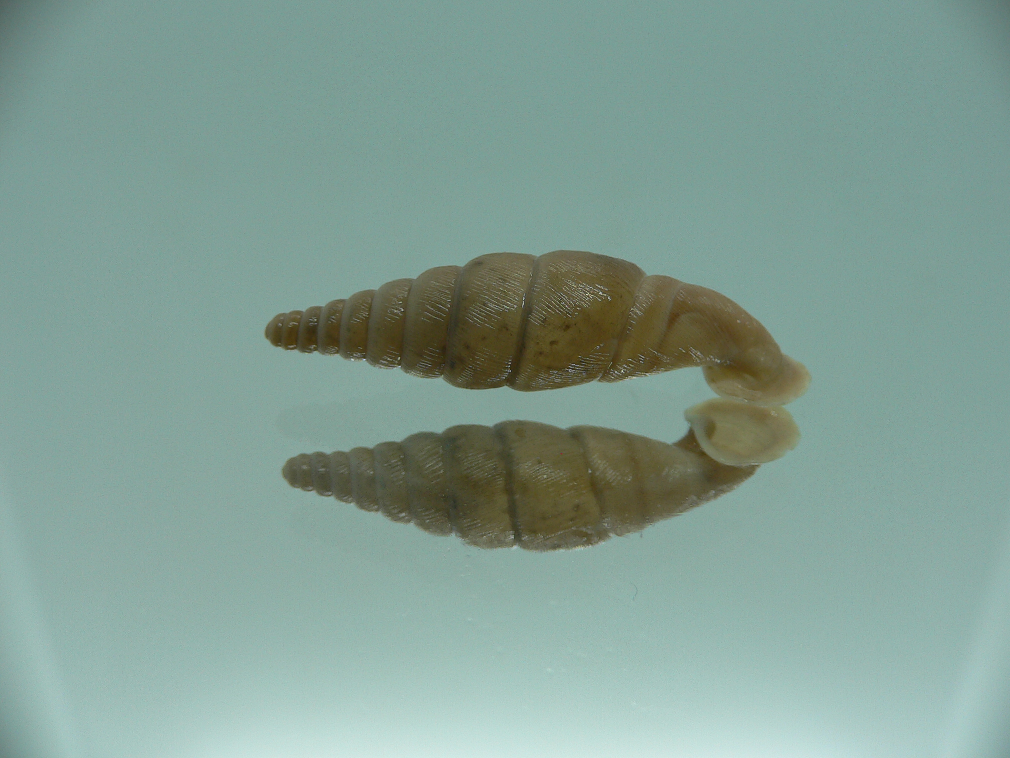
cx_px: 505
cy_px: 379
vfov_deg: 40.7
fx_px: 1021
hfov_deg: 52.6
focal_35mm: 35
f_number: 2.8
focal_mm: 4.6
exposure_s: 1/80
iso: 80
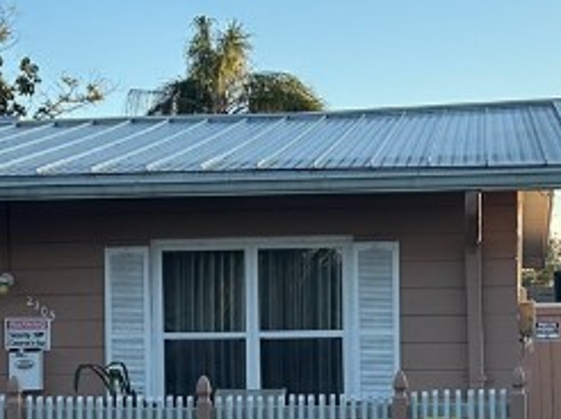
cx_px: 292
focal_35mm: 100
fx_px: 1619
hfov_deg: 19.7
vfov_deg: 14.6
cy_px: 360
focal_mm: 6.86
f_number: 1.78
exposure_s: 1/1751
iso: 80
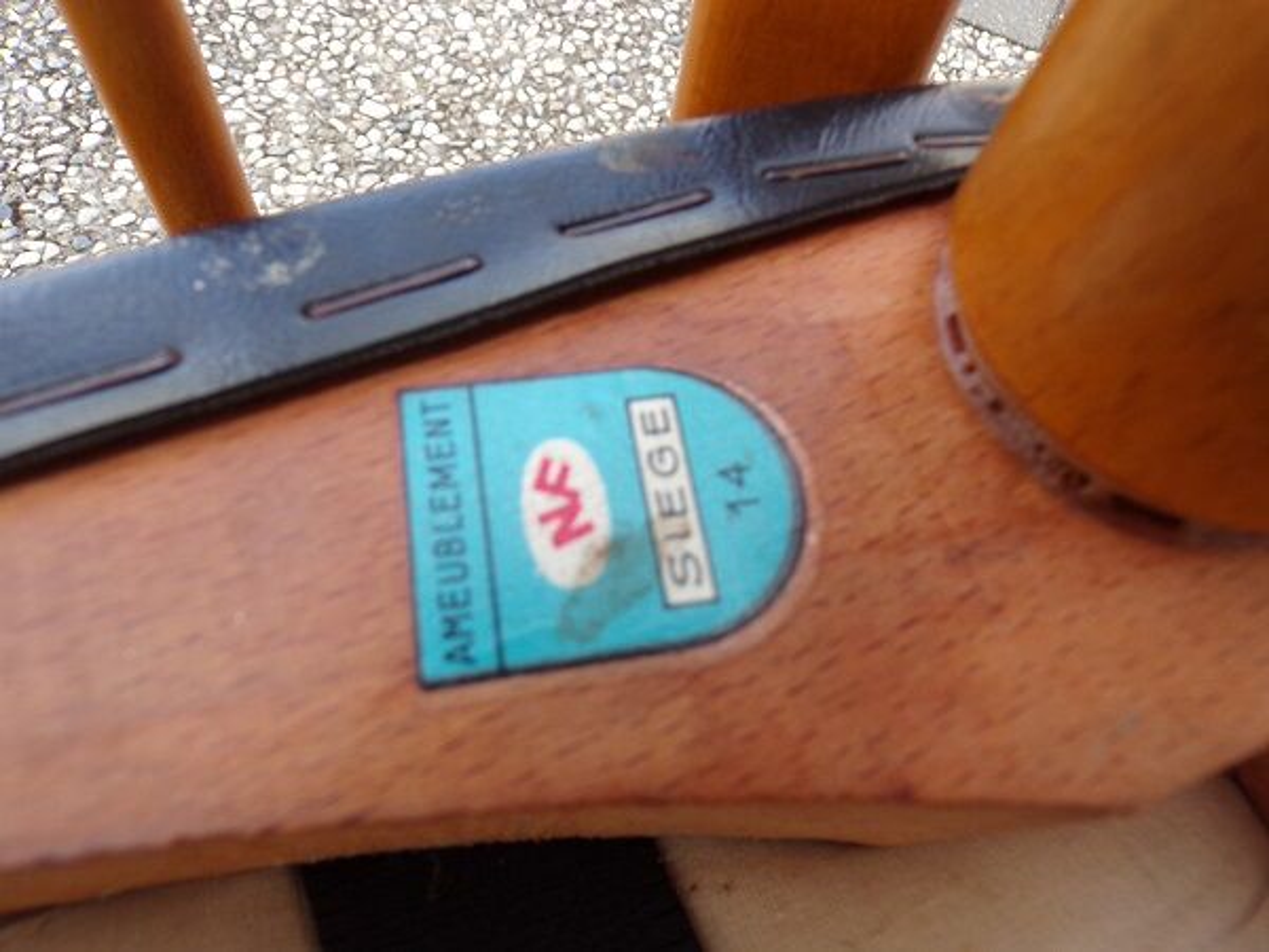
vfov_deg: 56.8
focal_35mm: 24
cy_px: 476
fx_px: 880
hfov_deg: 71.6
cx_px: 634
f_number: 4.3
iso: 80
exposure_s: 1/70
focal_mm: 4.3
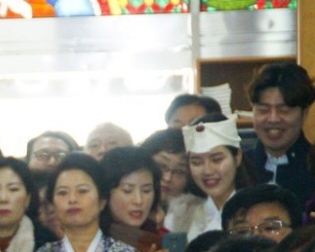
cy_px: 282
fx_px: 4997
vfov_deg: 2.9
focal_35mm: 536
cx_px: -140
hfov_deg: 3.6
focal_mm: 120
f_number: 5.6
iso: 1600
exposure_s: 1/125
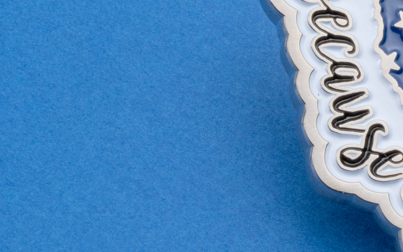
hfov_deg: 6.4
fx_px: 3537
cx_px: 694
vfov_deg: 4.1
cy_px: 39
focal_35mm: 322
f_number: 22
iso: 200
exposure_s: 1/6
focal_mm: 90
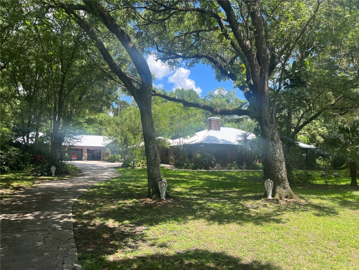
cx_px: 180
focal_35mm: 26
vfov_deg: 53.1
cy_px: 135
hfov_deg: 67.3
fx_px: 270
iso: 50
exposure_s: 1/1038
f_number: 1.5
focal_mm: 5.7
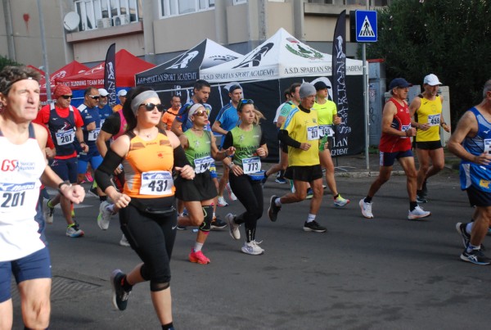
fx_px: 779
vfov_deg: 23.9
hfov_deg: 35.0
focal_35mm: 57
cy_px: 165
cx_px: 246
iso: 1000
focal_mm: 38
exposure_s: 1/1250
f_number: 4.5
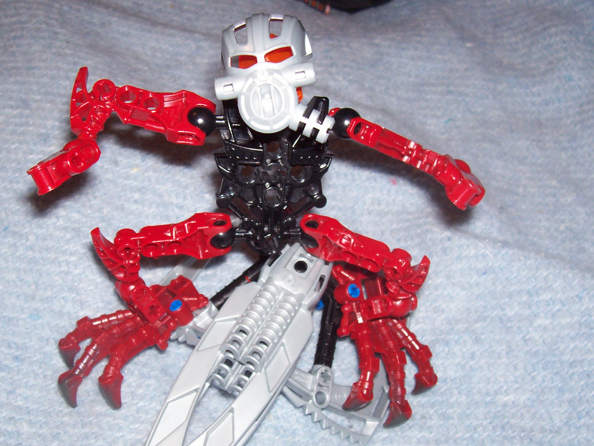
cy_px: 257
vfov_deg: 30.8
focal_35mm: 47
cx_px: 249
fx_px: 806
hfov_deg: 40.3
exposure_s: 1/64
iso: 80
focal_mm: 5.6
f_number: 2.7
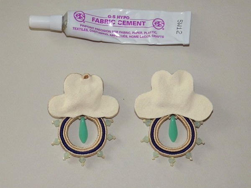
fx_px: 631
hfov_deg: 22.5
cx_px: 126
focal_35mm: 87
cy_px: 94
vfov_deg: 17.0
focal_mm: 15.6
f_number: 4.4
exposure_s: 1/60
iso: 200
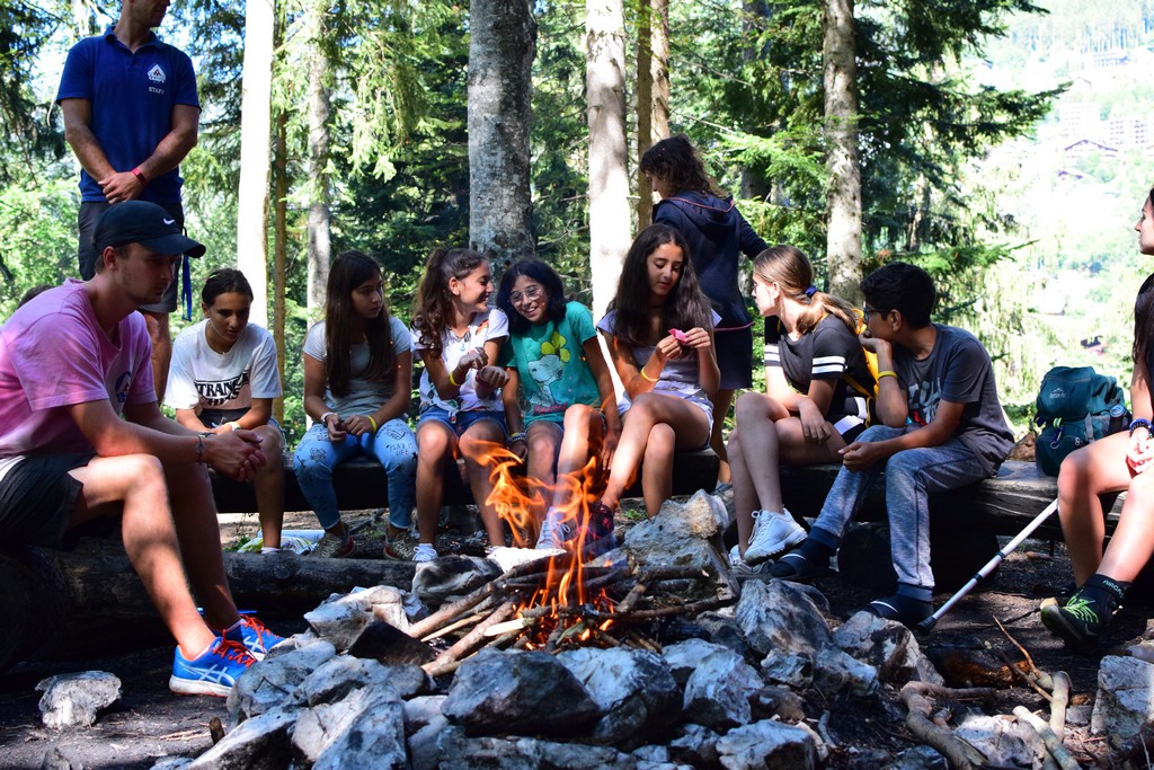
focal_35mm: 52
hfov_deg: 37.8
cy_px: 385
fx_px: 1683
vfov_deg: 25.8
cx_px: 577
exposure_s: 1/640
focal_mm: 35
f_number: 4.5
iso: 1600
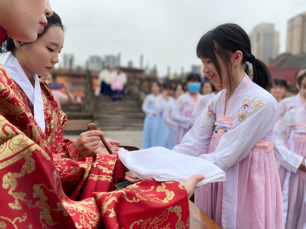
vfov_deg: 51.4
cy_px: 114
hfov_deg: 65.3
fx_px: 239
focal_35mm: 27
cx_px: 149
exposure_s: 1/845
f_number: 1.8
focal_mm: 4.25
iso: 32
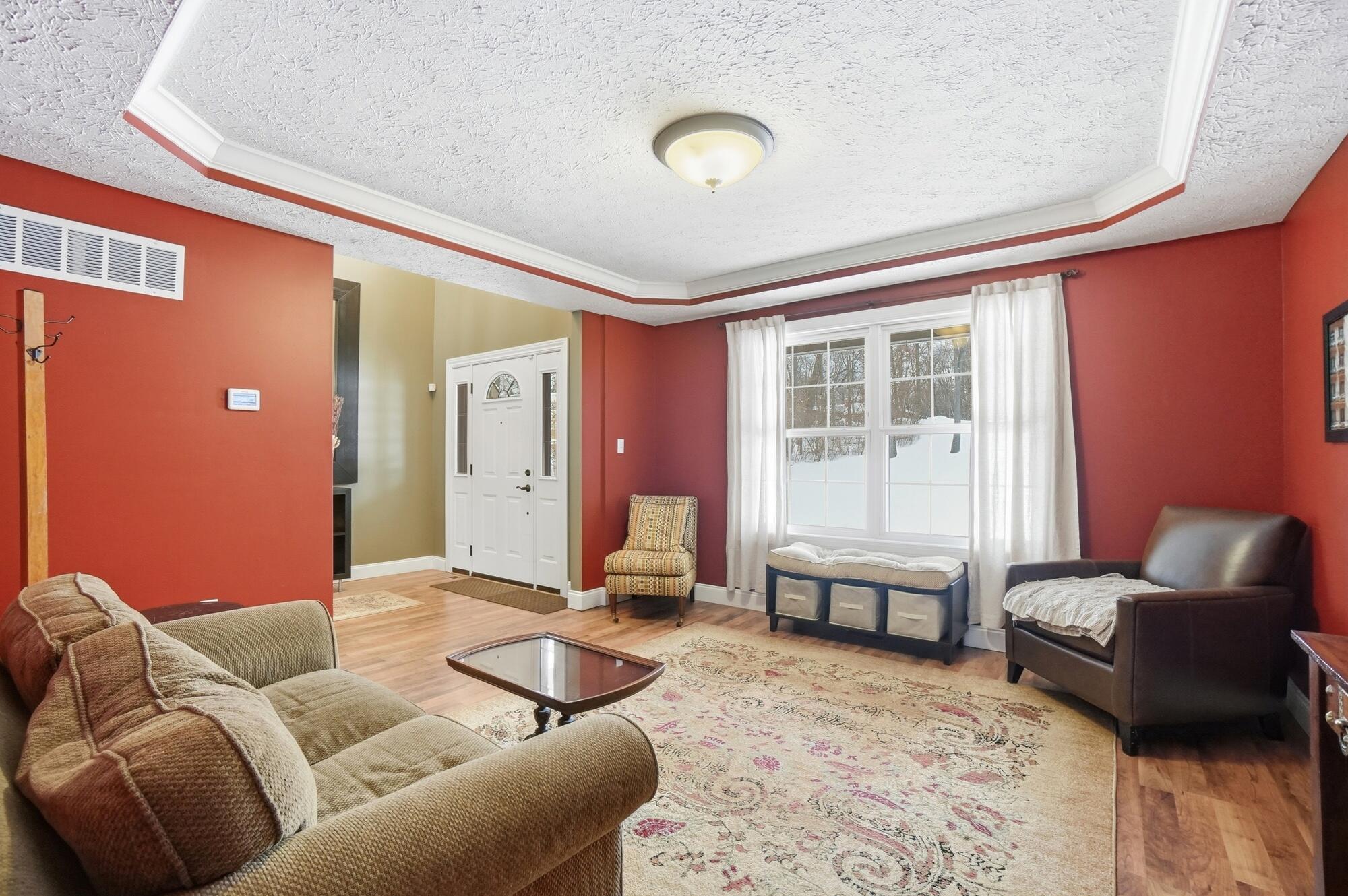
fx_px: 561
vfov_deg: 77.2
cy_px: 448
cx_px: 674
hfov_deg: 100.4
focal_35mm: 15
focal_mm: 10
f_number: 4
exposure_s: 1/125
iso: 100
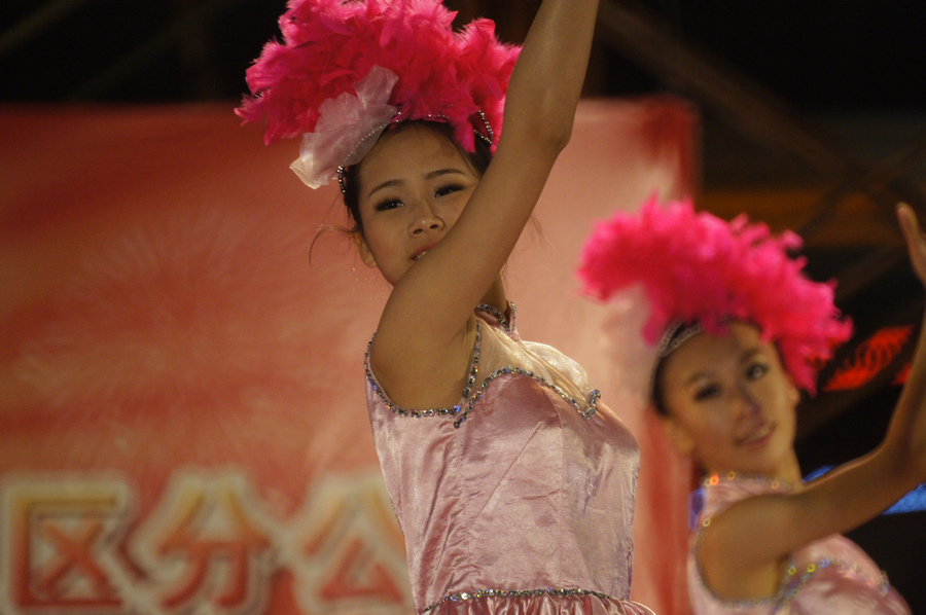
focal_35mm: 750
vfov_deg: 1.8
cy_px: 308
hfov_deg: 2.8
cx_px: 463
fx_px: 19270
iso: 1600
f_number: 8
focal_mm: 500
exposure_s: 1/160
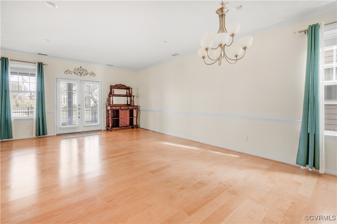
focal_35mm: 16
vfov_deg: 73.7
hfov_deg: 96.8
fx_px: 150
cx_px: 168
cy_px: 112
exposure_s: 1/40
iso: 400
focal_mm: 16
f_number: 8
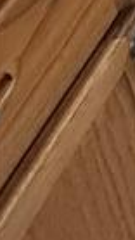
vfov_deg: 12.0
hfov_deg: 6.5
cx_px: 656
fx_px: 714
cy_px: -435
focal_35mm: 112
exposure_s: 1/60
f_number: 2.2
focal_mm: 2.22
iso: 320
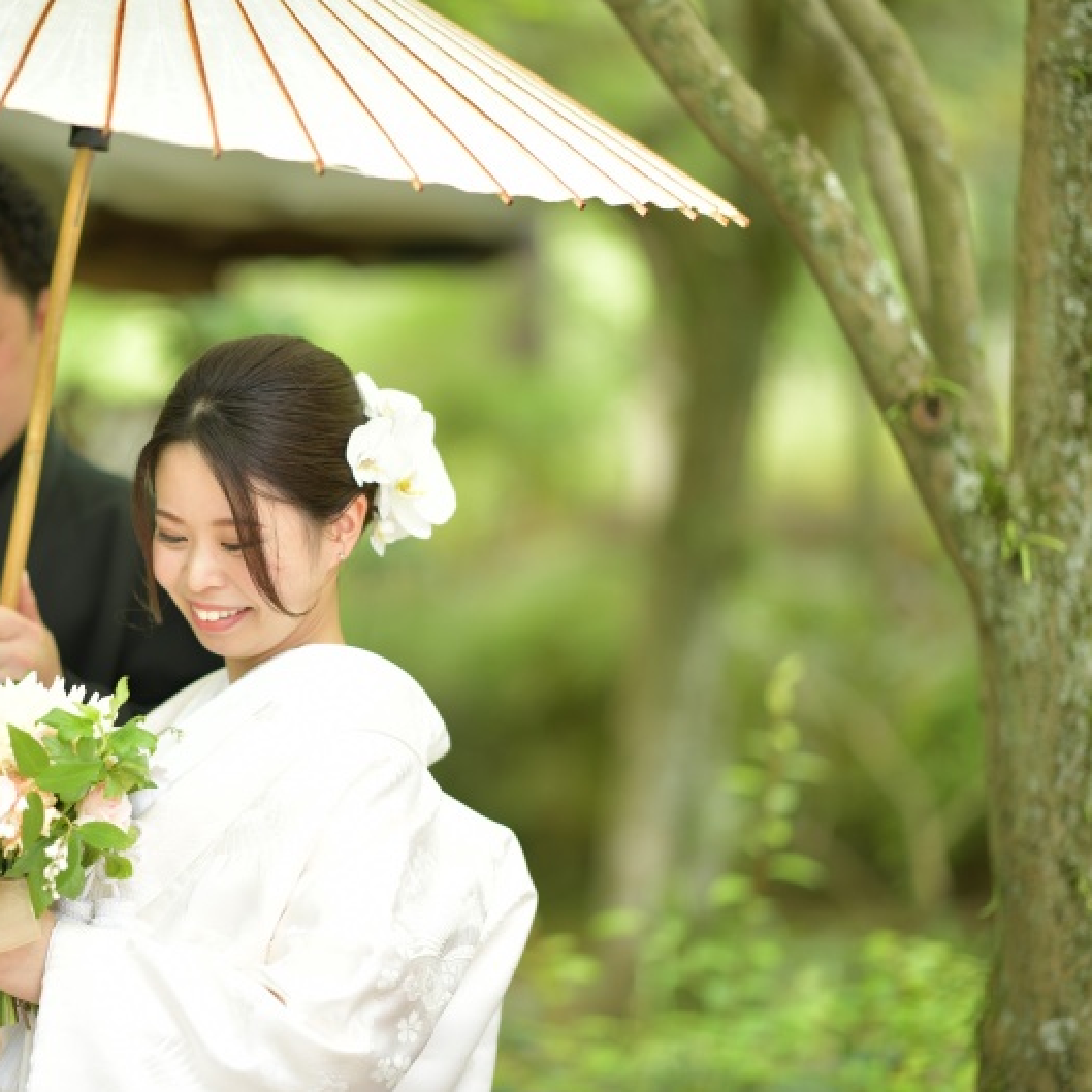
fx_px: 4818
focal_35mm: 135
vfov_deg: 12.9
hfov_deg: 12.9
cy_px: 546
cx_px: 291
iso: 100
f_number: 1.6
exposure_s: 1/160
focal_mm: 105
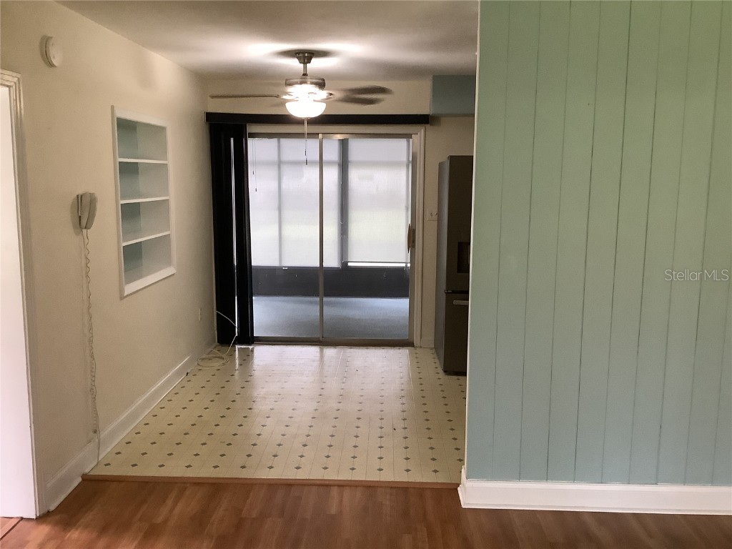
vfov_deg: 45.4
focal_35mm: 31
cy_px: 274
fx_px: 656
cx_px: 366
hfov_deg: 58.4
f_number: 2.4
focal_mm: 3.3
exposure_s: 1/50
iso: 250
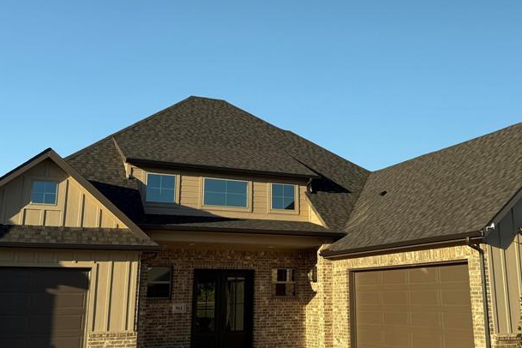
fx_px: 609
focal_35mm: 42
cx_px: 297
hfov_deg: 46.3
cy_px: 148
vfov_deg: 31.8
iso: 80
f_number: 1.78
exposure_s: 1/1292
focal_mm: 6.76
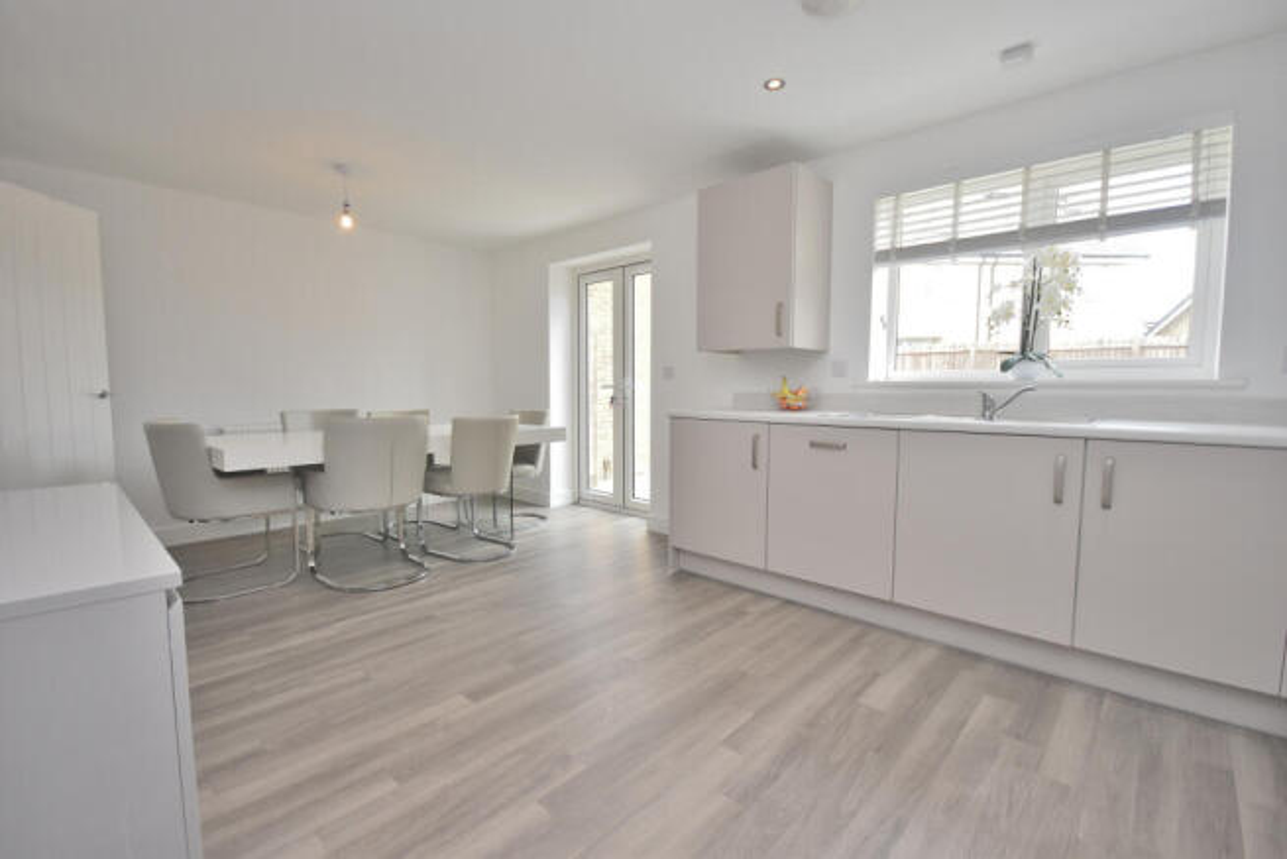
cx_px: 644
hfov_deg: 100.4
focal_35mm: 15
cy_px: 430
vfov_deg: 77.4
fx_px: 536
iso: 400
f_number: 4.5
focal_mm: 10
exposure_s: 1/200
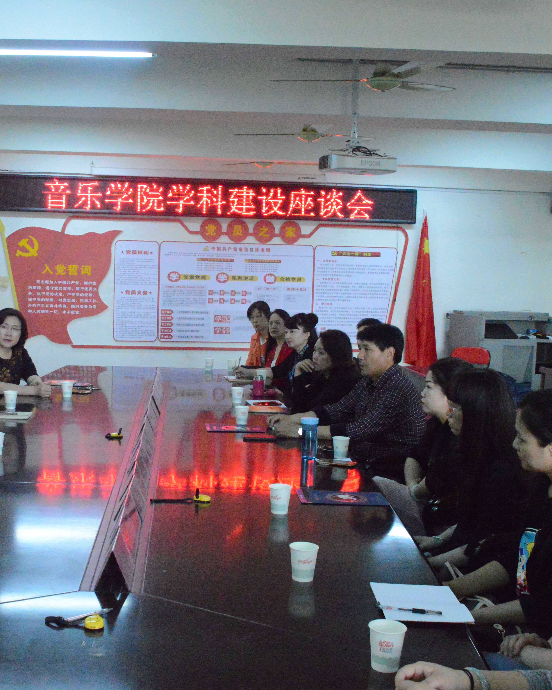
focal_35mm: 45
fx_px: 913
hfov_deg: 33.1
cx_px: 154
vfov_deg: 41.4
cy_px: 344
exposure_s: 1/400
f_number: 10
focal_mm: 21
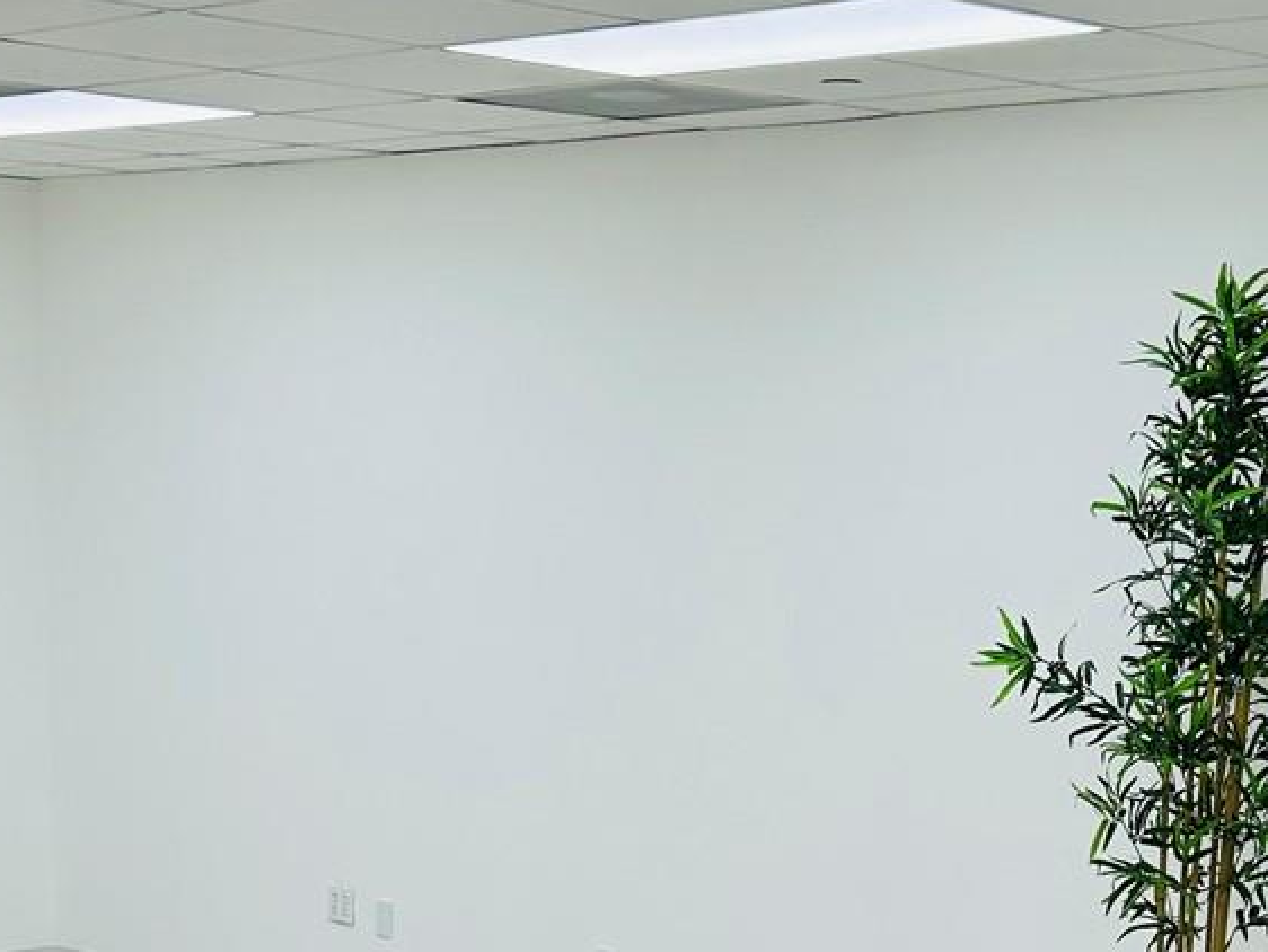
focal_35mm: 74
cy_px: 898
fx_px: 2712
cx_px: 584
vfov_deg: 19.5
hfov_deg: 26.3
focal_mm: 5.7
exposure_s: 1/130
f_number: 1.5
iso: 32
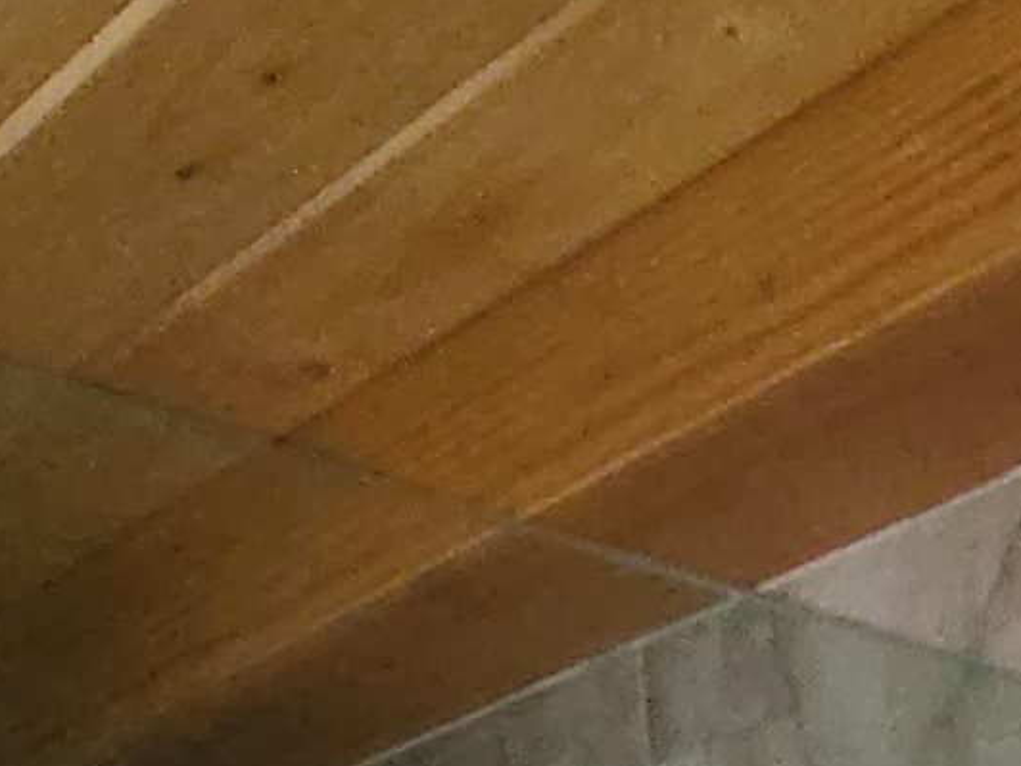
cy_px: 1701
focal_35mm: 75
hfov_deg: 23.9
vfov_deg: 14.6
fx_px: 2212
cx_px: 1188
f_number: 2.2
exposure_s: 1/33
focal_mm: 2.2
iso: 320
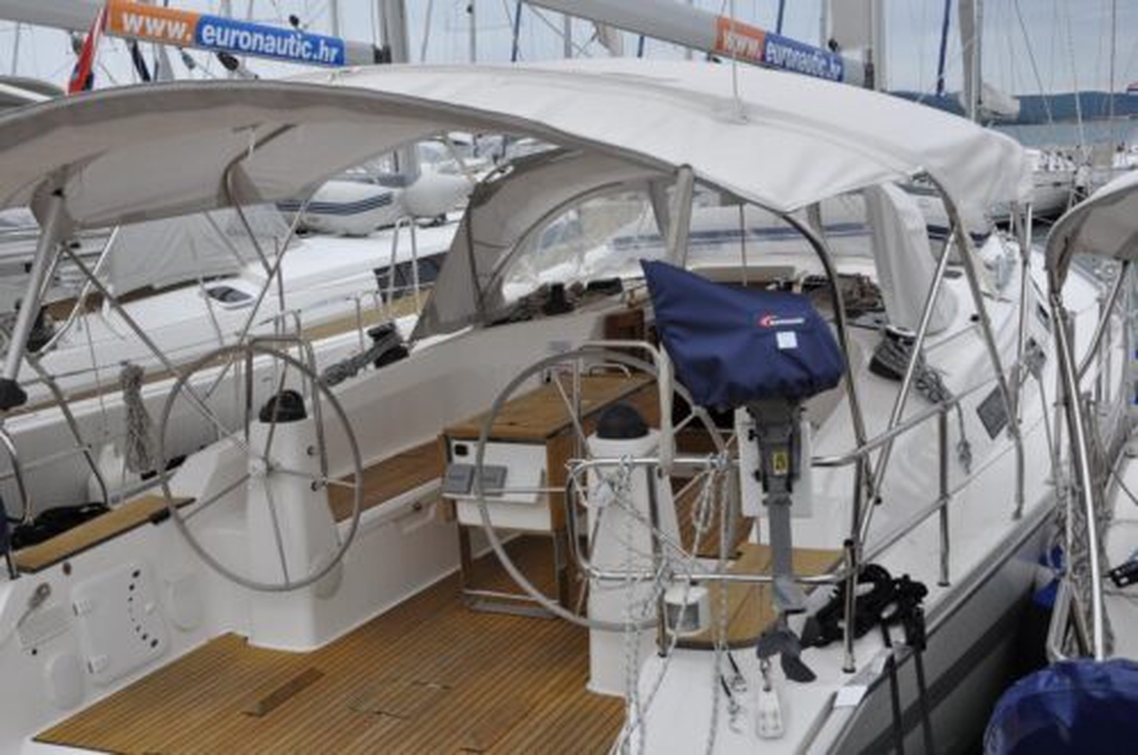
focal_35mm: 42
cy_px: 378
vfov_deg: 31.8
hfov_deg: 46.5
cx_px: 569
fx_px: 1326
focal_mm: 28
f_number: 7.1
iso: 200
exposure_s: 1/200
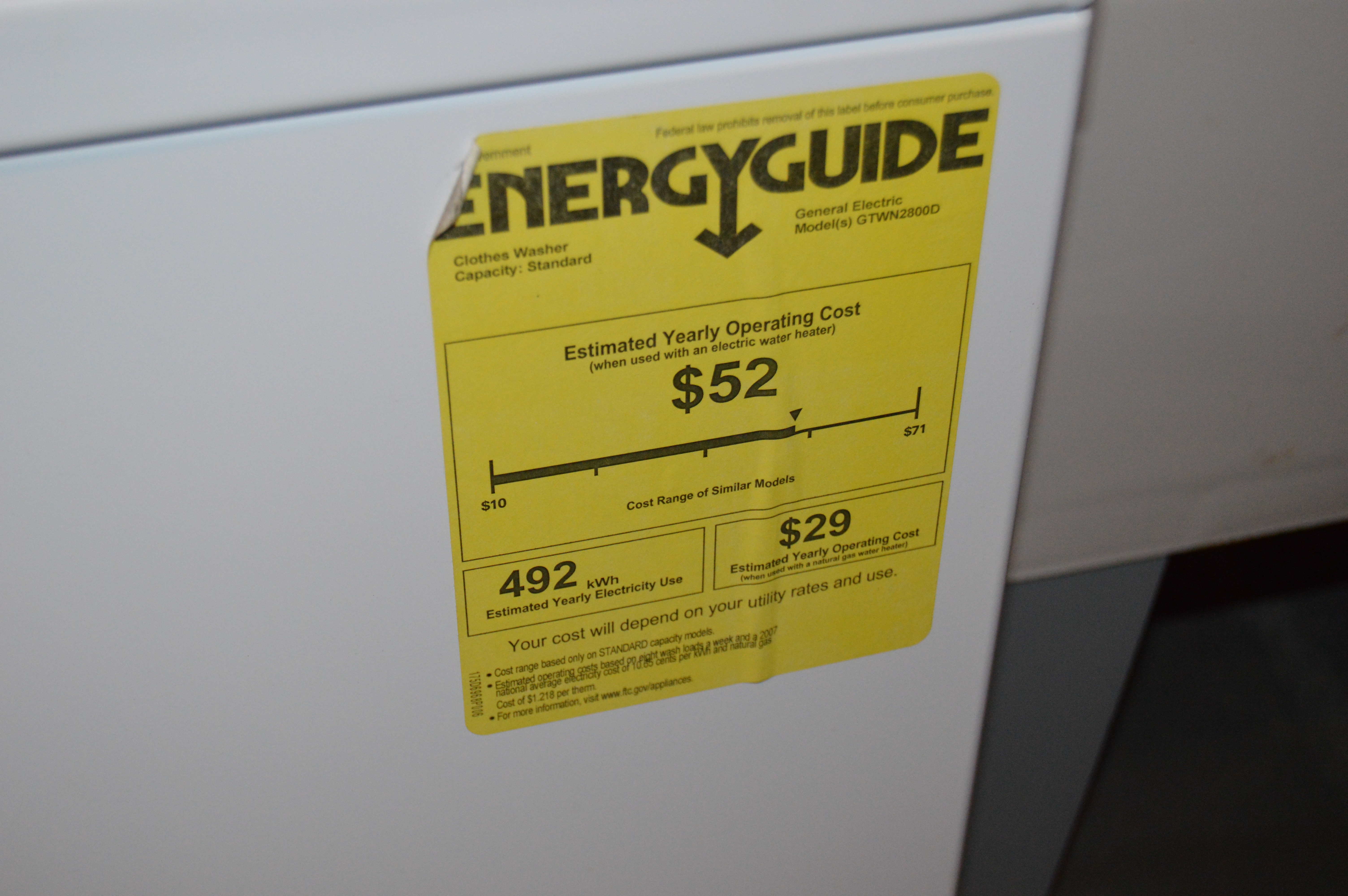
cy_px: 448
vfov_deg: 23.7
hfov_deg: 35.1
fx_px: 2132
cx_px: 674
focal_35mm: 57
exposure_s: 1/60
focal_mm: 38
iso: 1800
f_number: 4.8
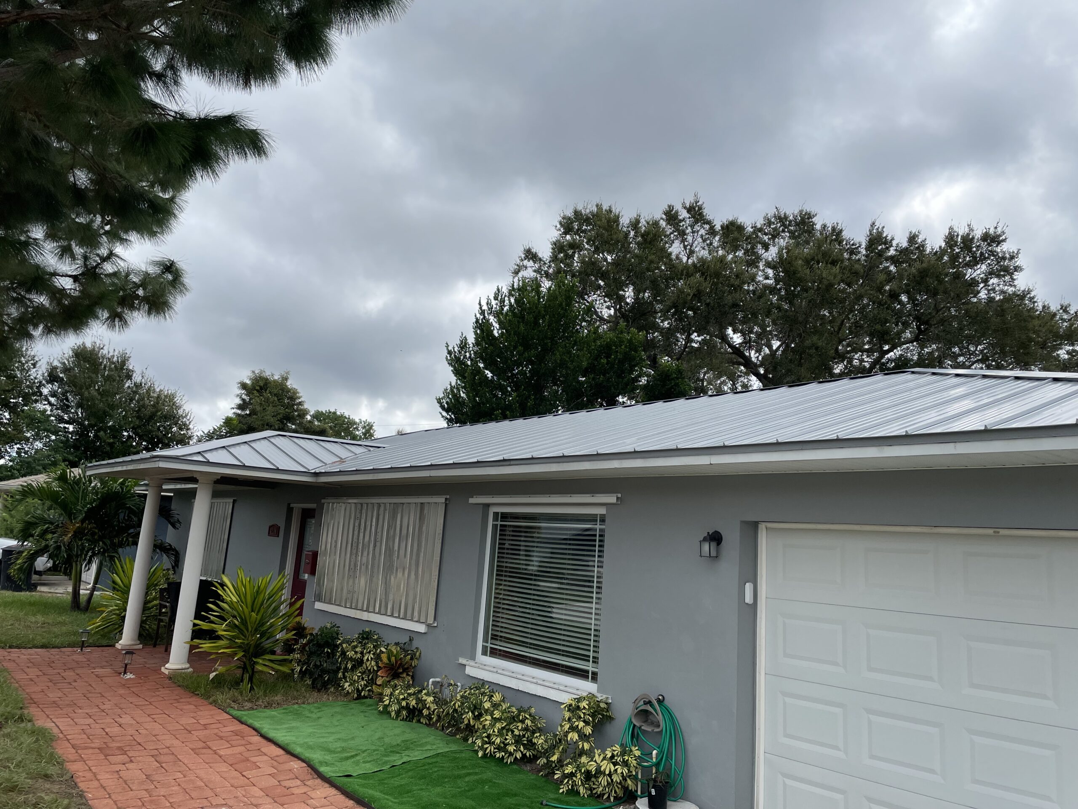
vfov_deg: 53.1
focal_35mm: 26
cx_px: 539
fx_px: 810
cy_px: 404
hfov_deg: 67.3
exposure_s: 1/4132
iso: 32
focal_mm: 4.2
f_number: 1.6
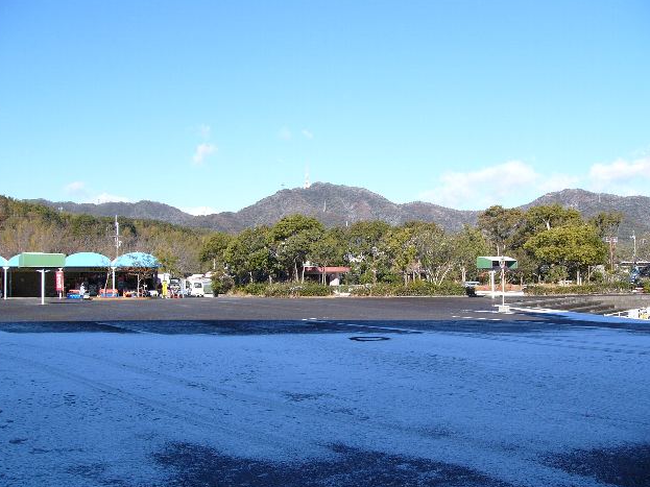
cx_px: 318
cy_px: 240
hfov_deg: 50.1
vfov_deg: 38.7
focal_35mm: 37
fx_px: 695
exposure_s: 1/1000
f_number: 6.5
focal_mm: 6
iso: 100
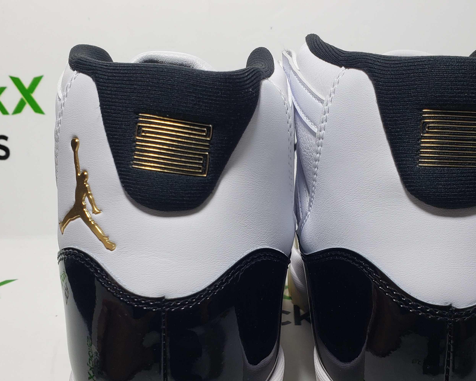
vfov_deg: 36.2
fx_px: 578
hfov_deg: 44.6
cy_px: 249
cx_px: 278
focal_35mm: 41
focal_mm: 4.3
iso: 50
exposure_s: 1/189
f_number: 2.4
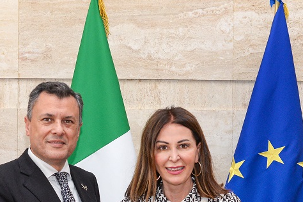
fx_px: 959
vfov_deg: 11.9
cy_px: 209
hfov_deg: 17.9
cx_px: 97
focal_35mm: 114
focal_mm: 50
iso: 1600
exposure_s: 1/200
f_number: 5.6
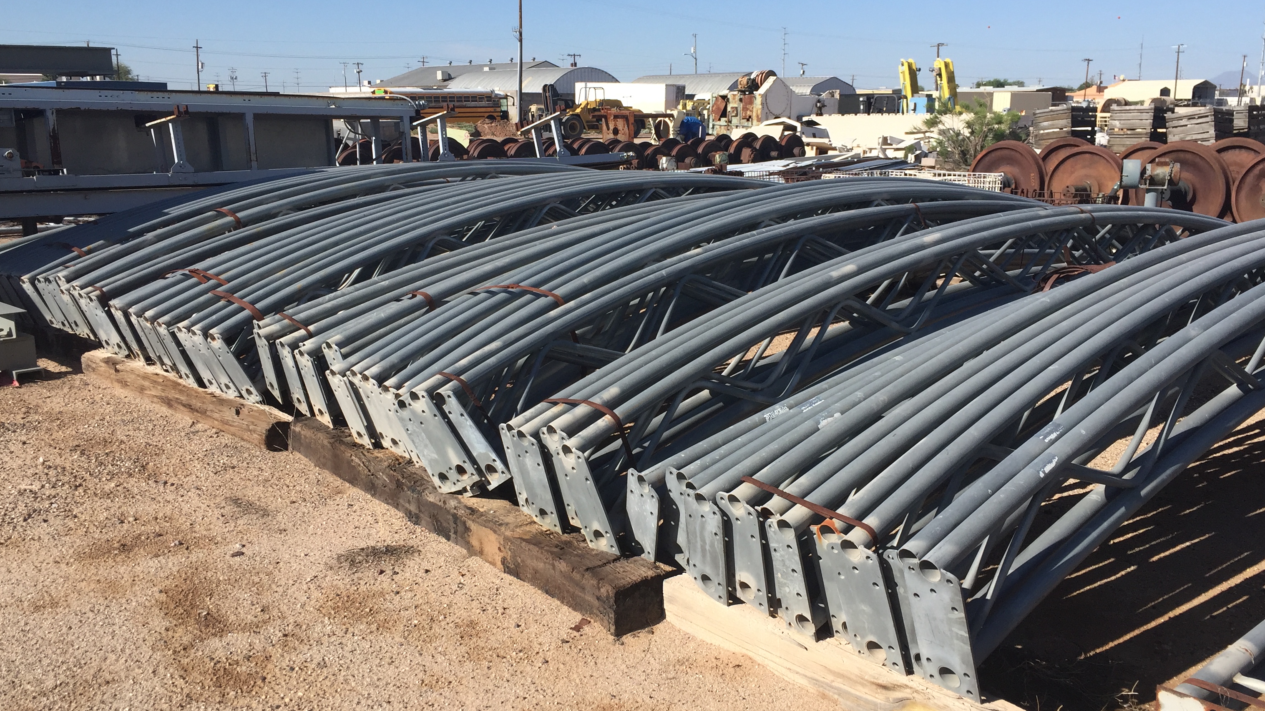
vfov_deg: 34.7
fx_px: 1140
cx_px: 631
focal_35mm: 34
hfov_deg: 58.0
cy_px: 351
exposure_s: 1/2083
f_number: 2.2
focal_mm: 4.15
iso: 32
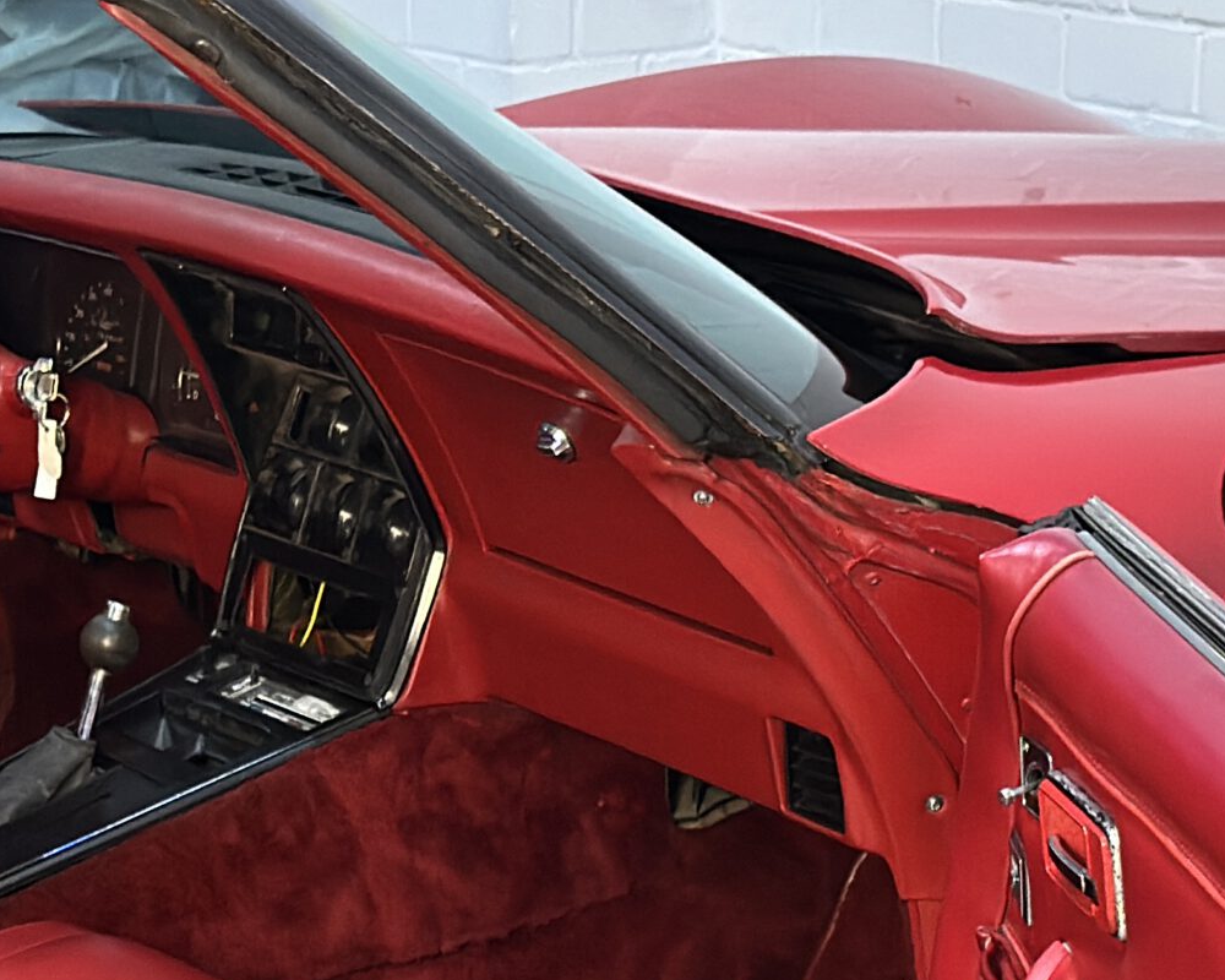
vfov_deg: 12.7
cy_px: 1036
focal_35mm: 120
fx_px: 4351
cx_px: 566
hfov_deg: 16.0
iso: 640
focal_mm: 6.86
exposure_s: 1/33
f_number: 1.78
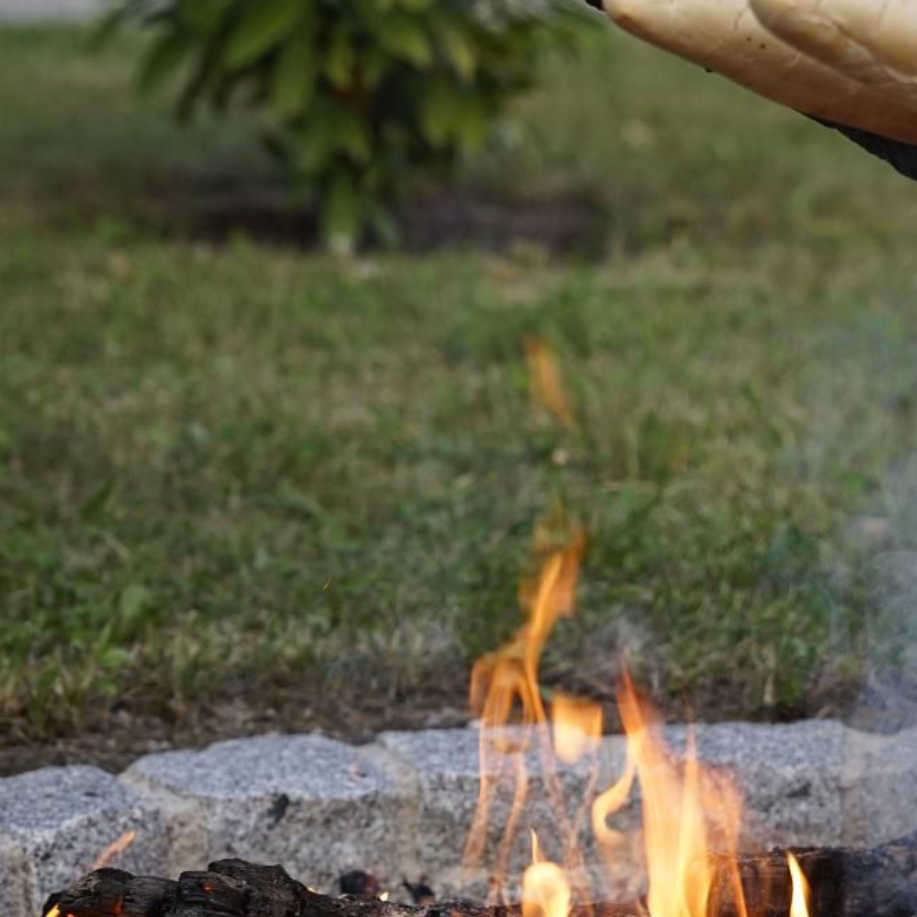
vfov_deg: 11.3
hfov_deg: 11.2
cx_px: 813
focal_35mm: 155
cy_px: 459
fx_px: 4637
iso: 250
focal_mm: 62.7
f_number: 3.2
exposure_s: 1/200
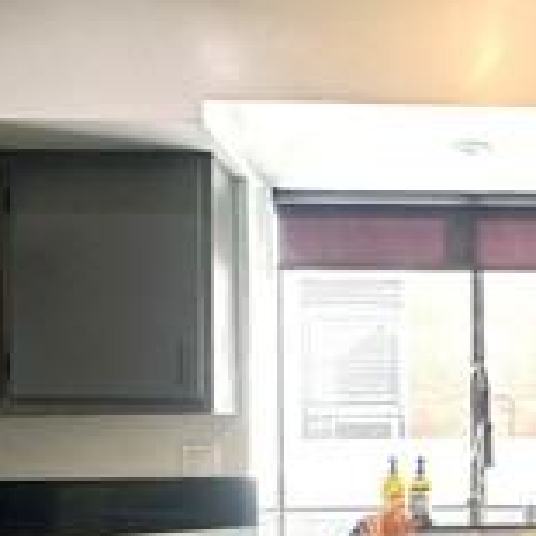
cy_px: 491
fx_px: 893
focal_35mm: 51
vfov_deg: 31.7
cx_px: 543
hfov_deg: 30.8
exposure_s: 1/120
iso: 64
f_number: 2.2
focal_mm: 2.22
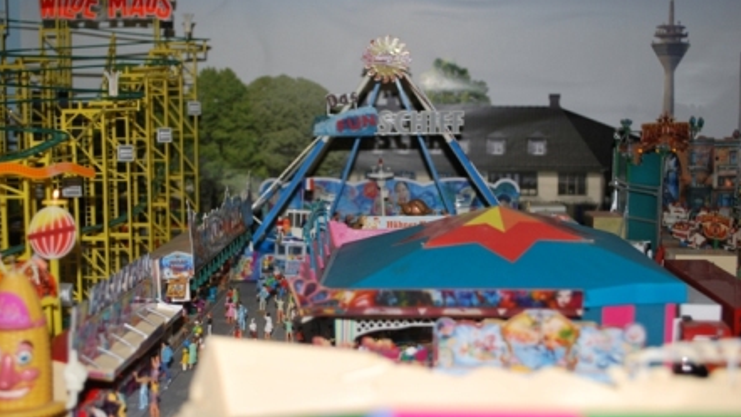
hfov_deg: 40.6
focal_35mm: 51
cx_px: 370
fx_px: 1002
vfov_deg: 23.5
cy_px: 189
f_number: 4.8
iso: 100
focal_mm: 32
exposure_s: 1/125
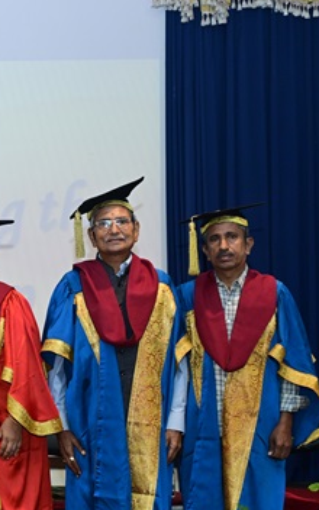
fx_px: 1419
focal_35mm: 102
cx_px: -207
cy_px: 340
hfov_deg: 12.0
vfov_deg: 20.3
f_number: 4.5
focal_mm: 44
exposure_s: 1/125
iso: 1600
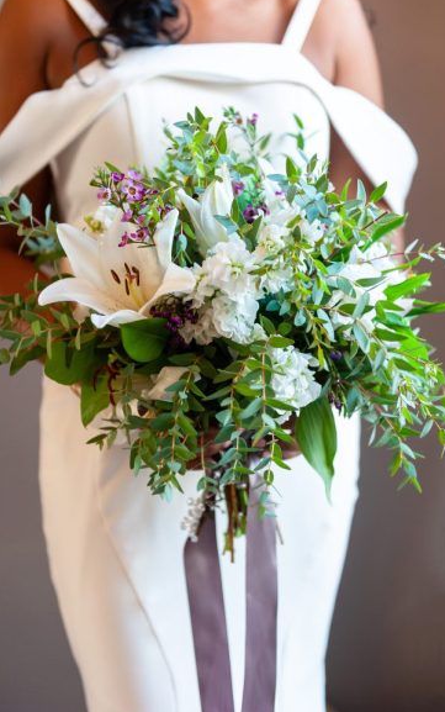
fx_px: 989
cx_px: 206
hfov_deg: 25.4
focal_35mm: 51
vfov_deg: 39.6
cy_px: 346
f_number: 2.8
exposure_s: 1/125
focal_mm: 48
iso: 800
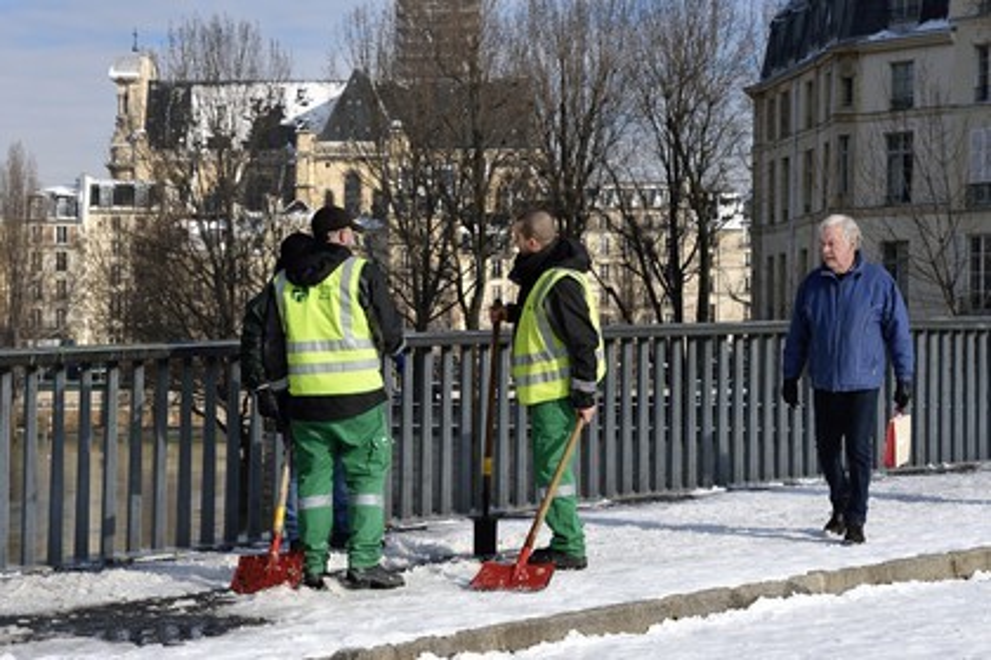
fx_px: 2615
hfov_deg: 21.5
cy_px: 330
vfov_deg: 14.4
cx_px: 496
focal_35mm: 95
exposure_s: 1/320
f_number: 11
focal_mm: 95
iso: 200
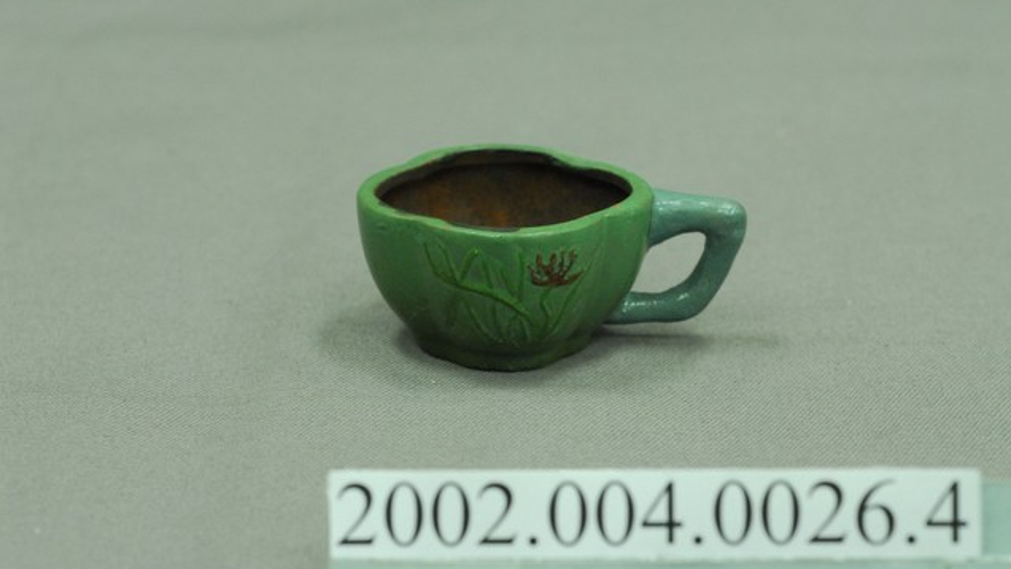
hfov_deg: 22.4
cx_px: 507
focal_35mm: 95
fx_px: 2547
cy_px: 243
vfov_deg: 12.7
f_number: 10
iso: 1000
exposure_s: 1/10
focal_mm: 60
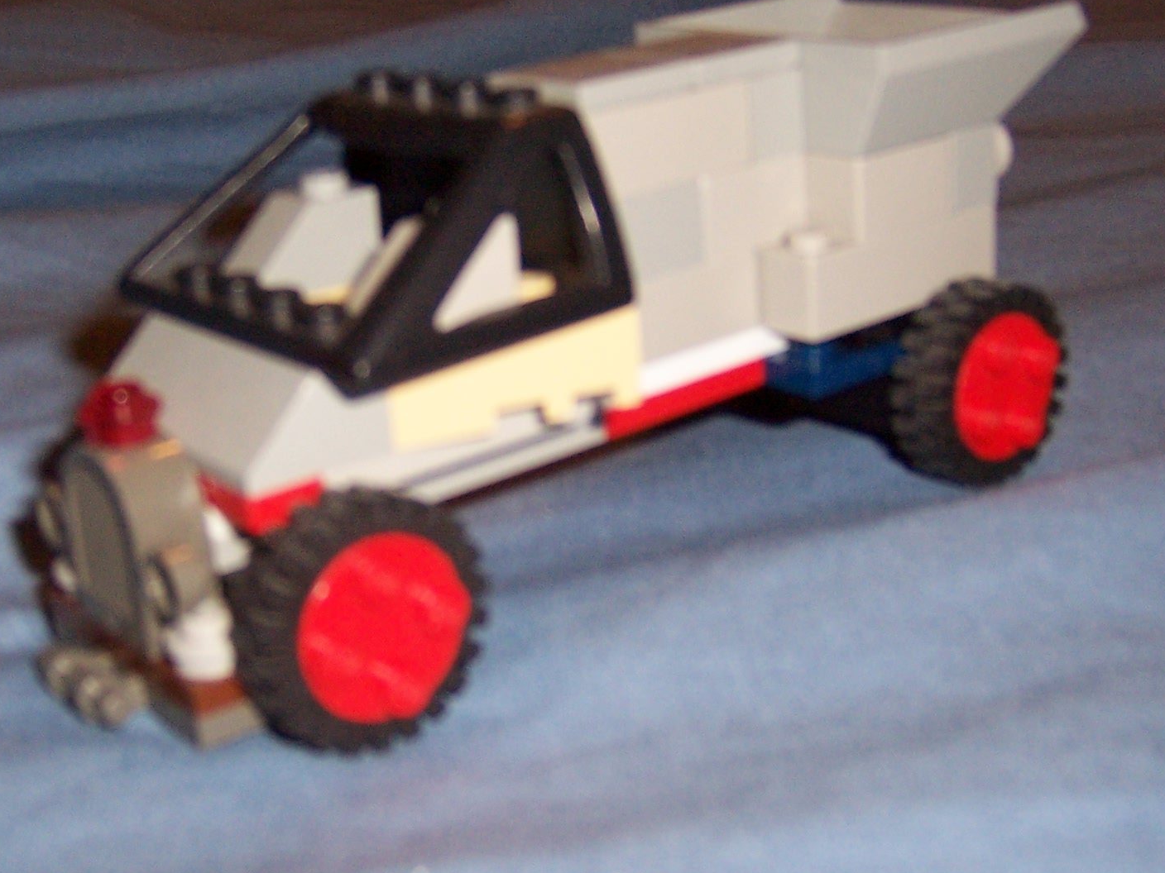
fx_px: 1817
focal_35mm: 54
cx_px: 448
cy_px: 413
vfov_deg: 27.0
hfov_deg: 35.4
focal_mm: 5.5
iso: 140
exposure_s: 1/60
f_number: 2.8
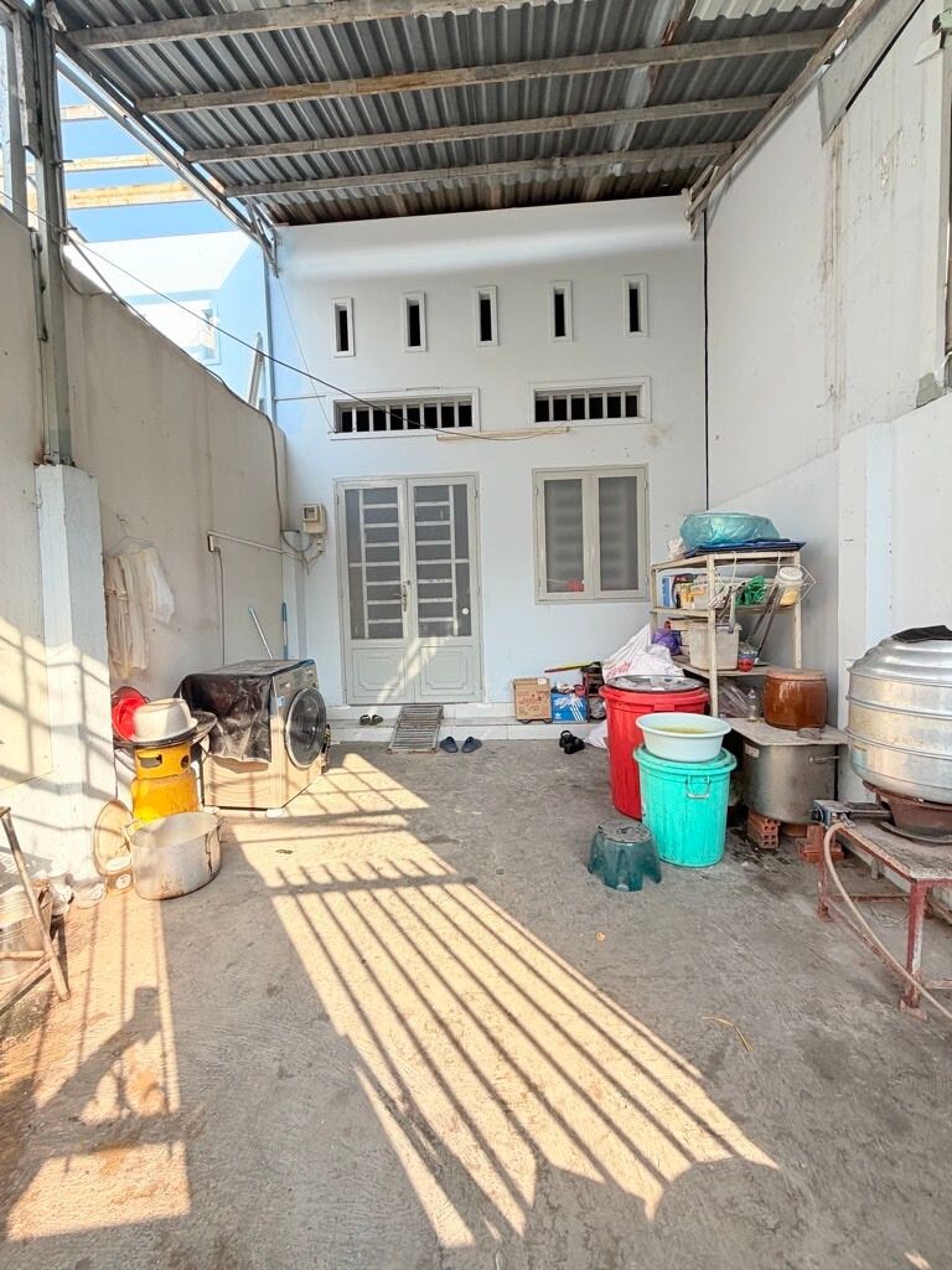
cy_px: 635
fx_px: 513
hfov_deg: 85.7
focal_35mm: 14
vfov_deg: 102.1
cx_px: 476
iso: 40
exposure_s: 1/224
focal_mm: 2.22
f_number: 2.2
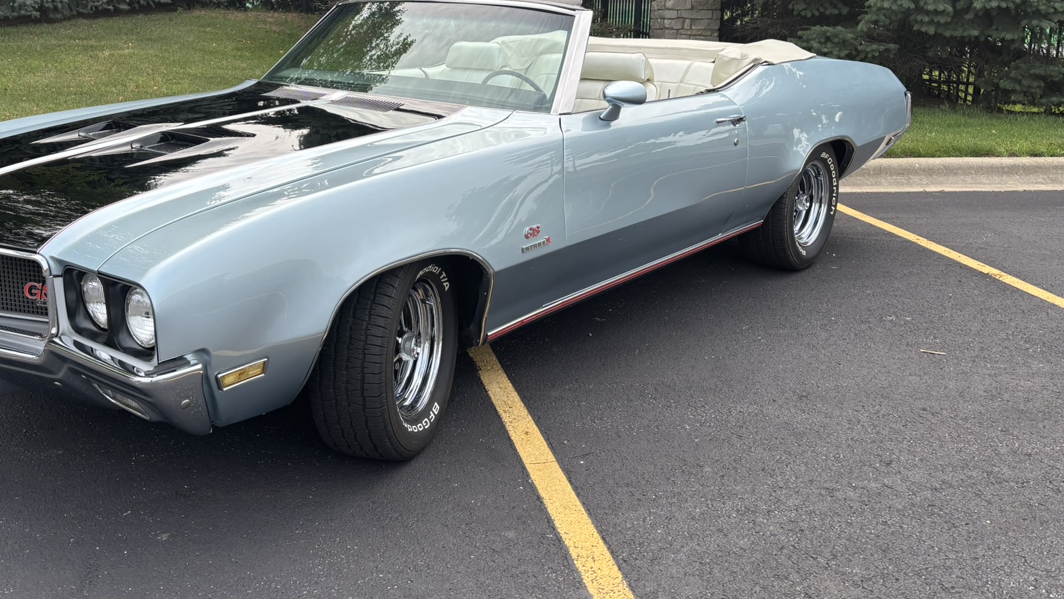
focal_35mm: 37
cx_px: 423
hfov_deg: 53.6
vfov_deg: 31.6
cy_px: 183
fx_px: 1044
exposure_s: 1/1068
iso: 50
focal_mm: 5.96
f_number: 1.6
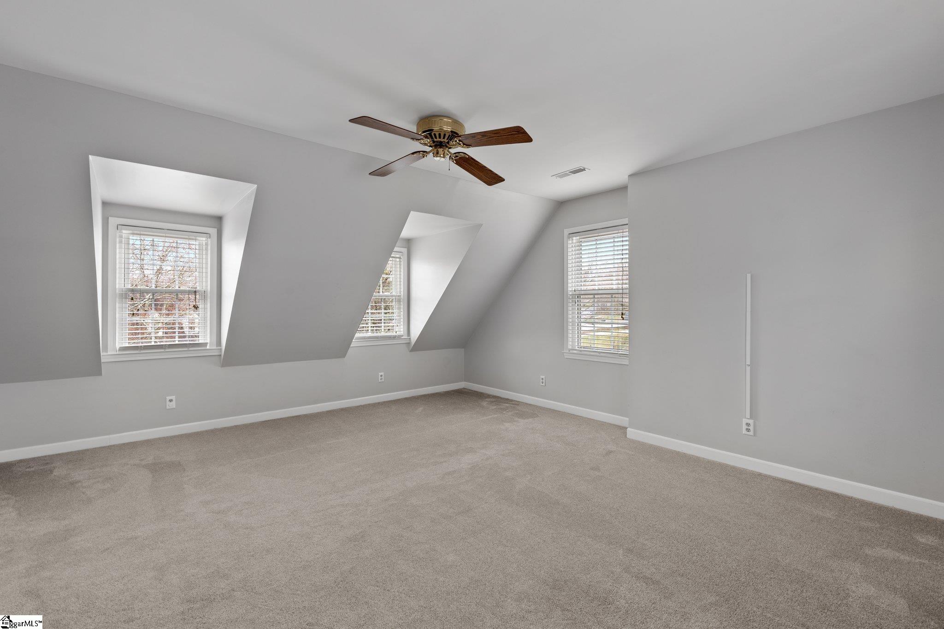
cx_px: 472
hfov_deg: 96.7
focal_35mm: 16
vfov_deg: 73.7
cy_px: 314
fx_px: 419
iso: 250
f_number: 9
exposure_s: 1/2.5
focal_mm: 16
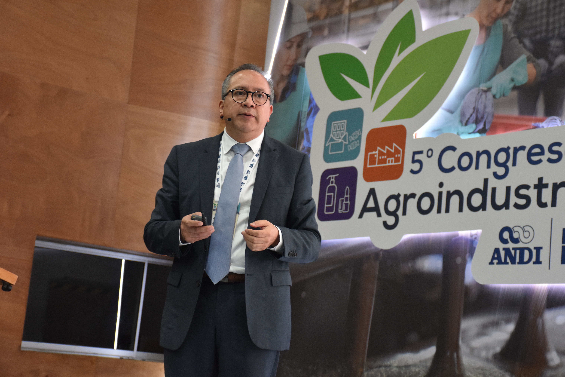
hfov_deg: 22.6
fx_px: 1412
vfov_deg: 15.2
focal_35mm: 90
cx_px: 282
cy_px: 188
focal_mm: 60
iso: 2000
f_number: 5
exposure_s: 1/60
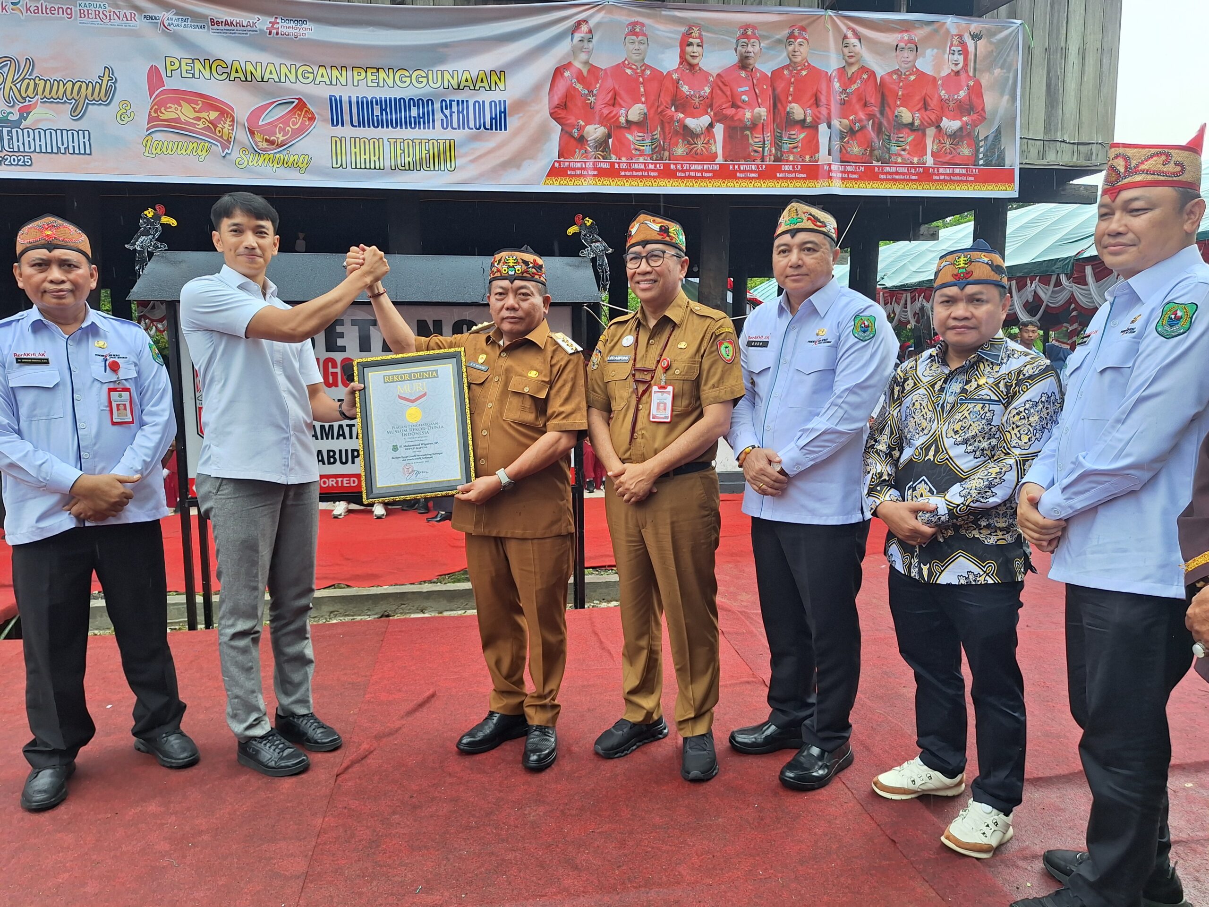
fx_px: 803
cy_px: 454
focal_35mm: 23
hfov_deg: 73.9
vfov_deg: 58.9
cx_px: 604
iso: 40
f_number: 1.8
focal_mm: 5.54
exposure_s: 1/303
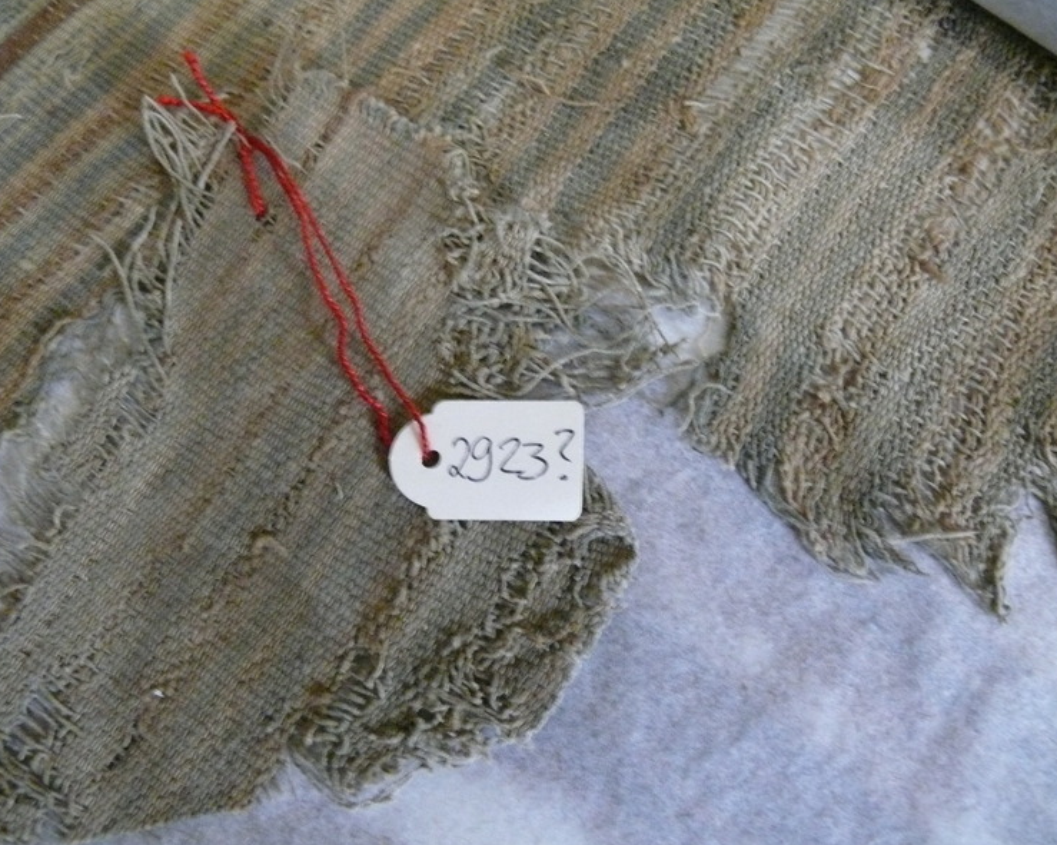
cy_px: 420
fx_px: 1157
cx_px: 506
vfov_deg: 40.1
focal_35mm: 37
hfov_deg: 49.1
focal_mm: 7.4
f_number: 2.8
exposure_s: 1/30
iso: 800
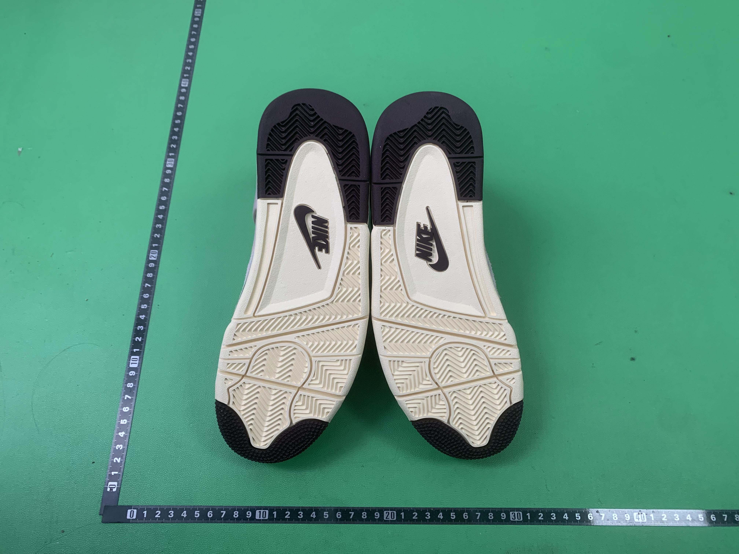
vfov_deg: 53.1
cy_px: 277
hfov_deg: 67.3
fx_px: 555
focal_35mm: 26
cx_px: 370
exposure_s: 1/60
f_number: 1.8
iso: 125
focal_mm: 4.25
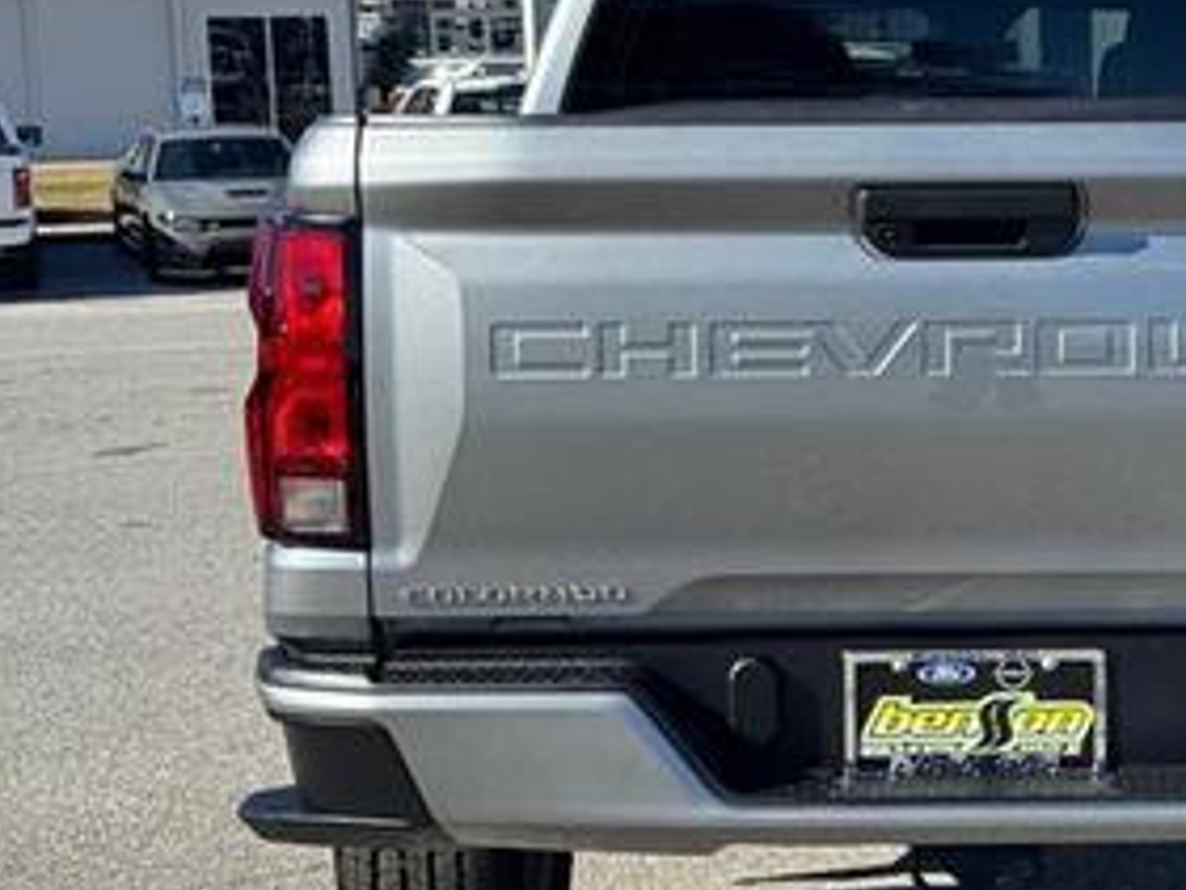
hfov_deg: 22.3
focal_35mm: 86
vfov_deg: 17.2
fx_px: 2948
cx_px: 1013
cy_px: 434
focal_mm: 6.76
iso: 64
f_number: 1.78
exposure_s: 1/2833
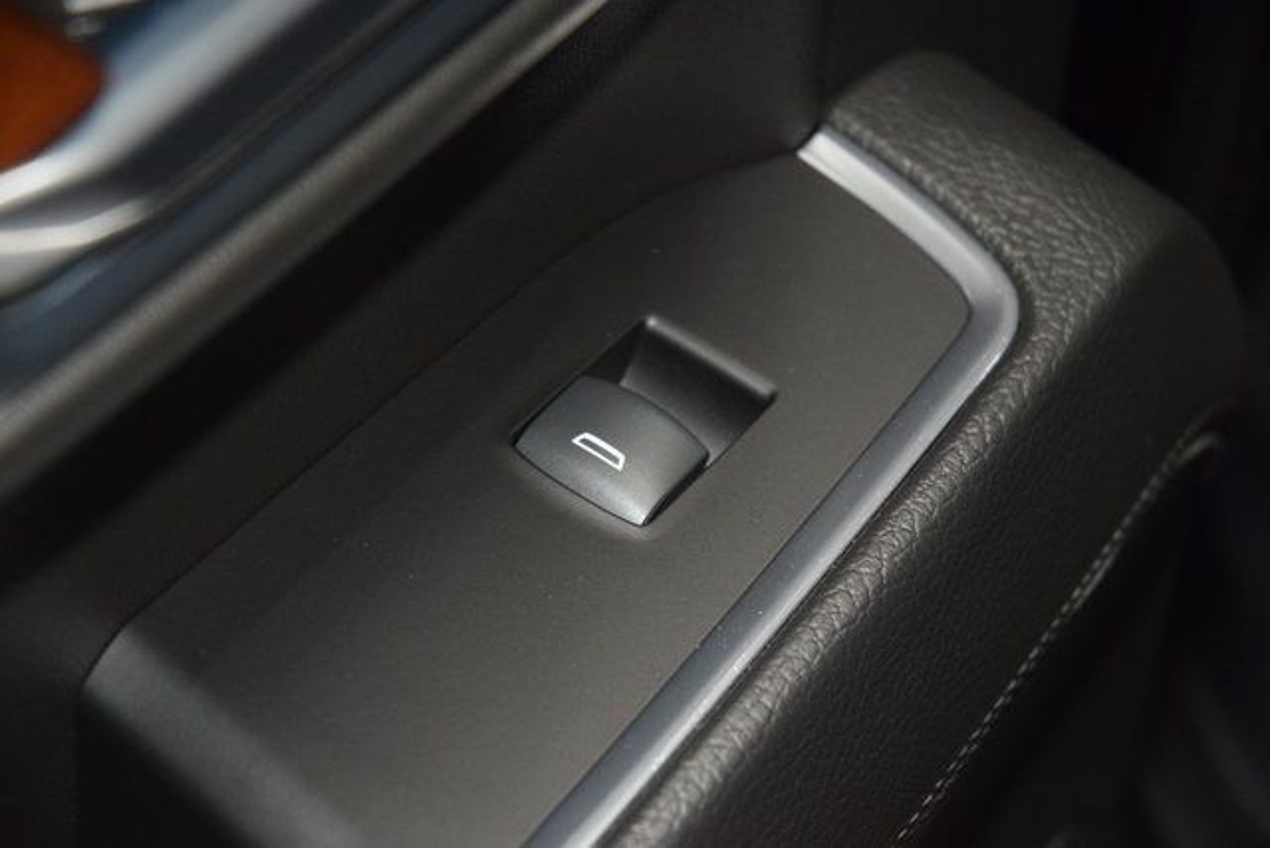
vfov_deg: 13.0
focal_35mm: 105
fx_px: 3705
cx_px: 635
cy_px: 424
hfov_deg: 19.5
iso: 2800
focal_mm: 70
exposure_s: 1/60
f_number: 4.5
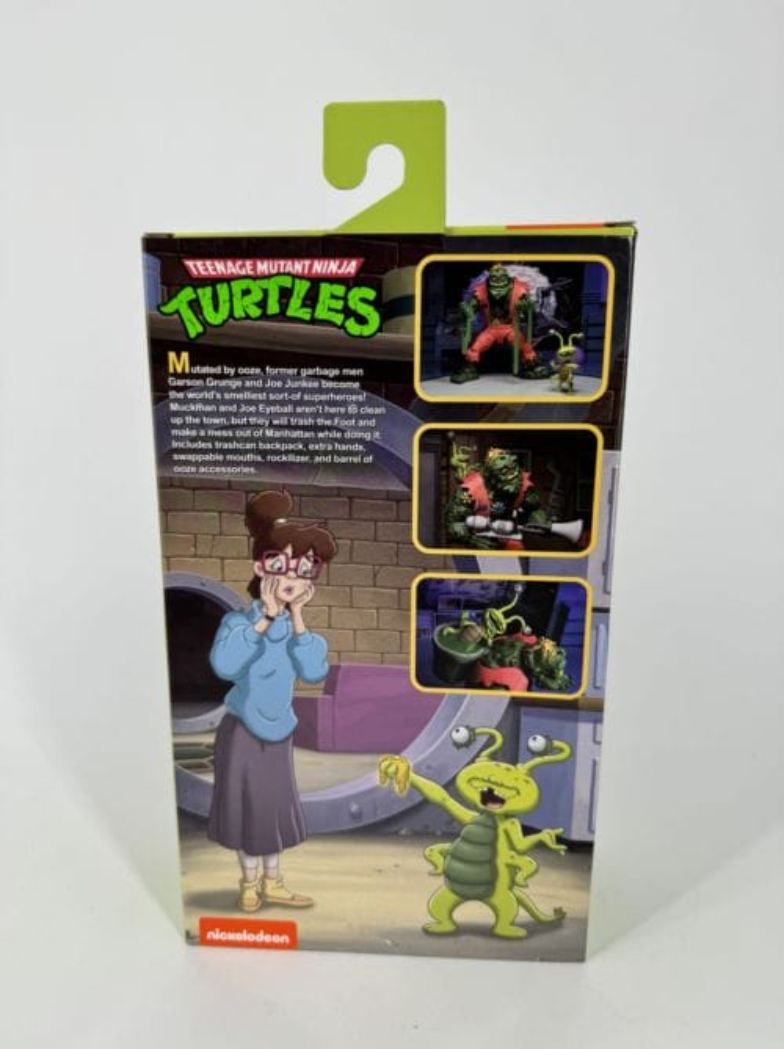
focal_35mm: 24
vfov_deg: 71.7
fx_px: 726
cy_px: 524
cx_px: 392
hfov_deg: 56.7
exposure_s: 1/1112
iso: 80
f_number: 1.78
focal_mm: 6.76
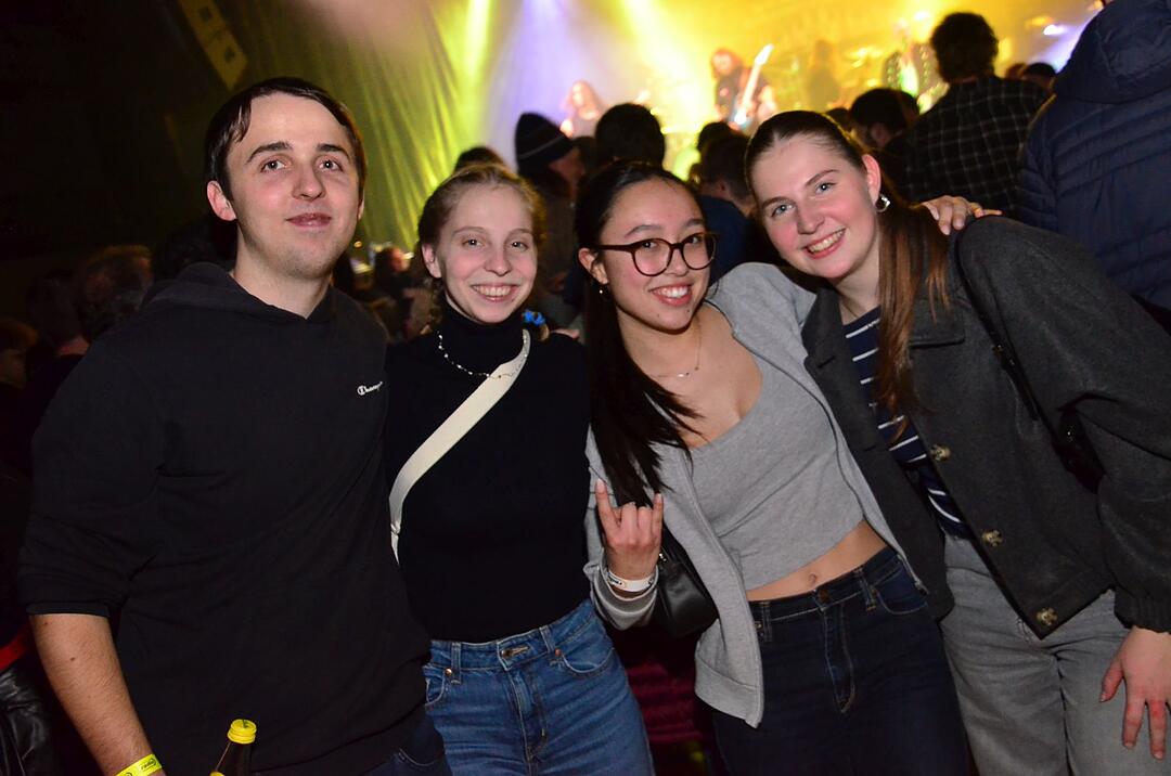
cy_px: 388
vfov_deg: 35.4
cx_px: 586
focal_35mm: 38
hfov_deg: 51.4
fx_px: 1218
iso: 3200
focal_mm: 25
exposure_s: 1/25
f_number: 5.6
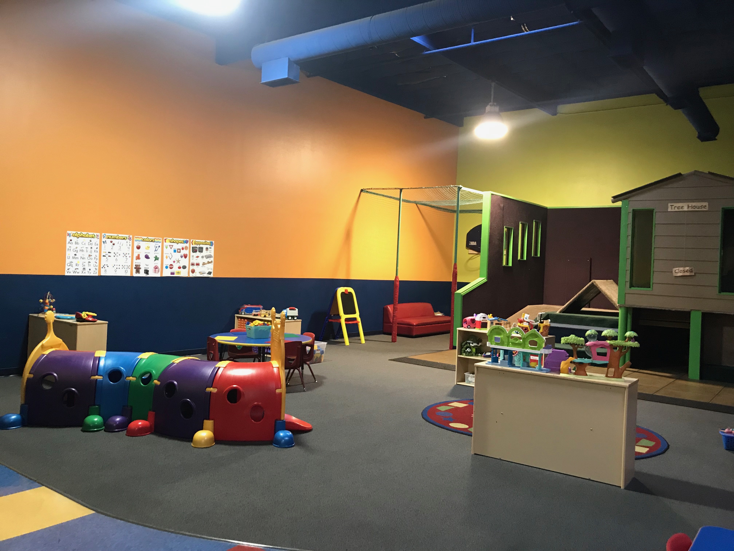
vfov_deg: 49.7
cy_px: 276
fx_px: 594
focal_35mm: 28
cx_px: 367
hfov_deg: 63.4
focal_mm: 3.99
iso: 100
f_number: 1.8
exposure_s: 1/13
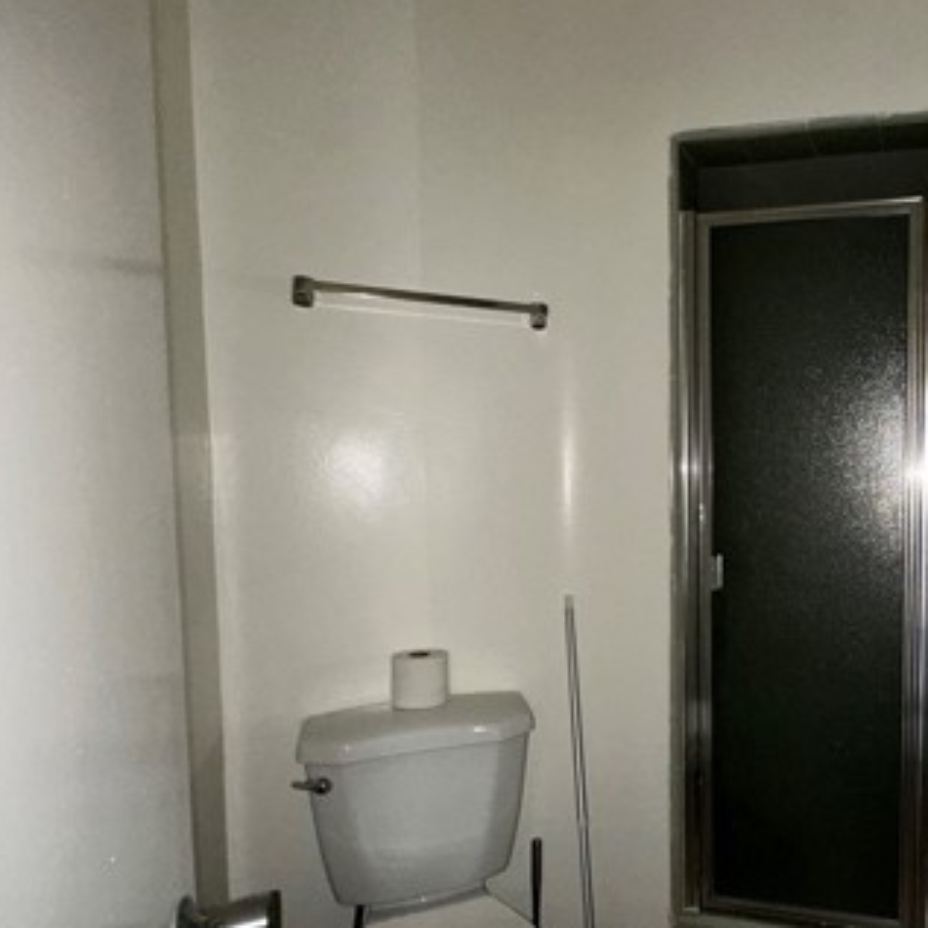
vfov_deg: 62.7
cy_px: 527
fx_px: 758
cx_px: 755
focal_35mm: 25
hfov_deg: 57.7
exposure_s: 1/40
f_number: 2.2
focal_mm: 2.22
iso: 100
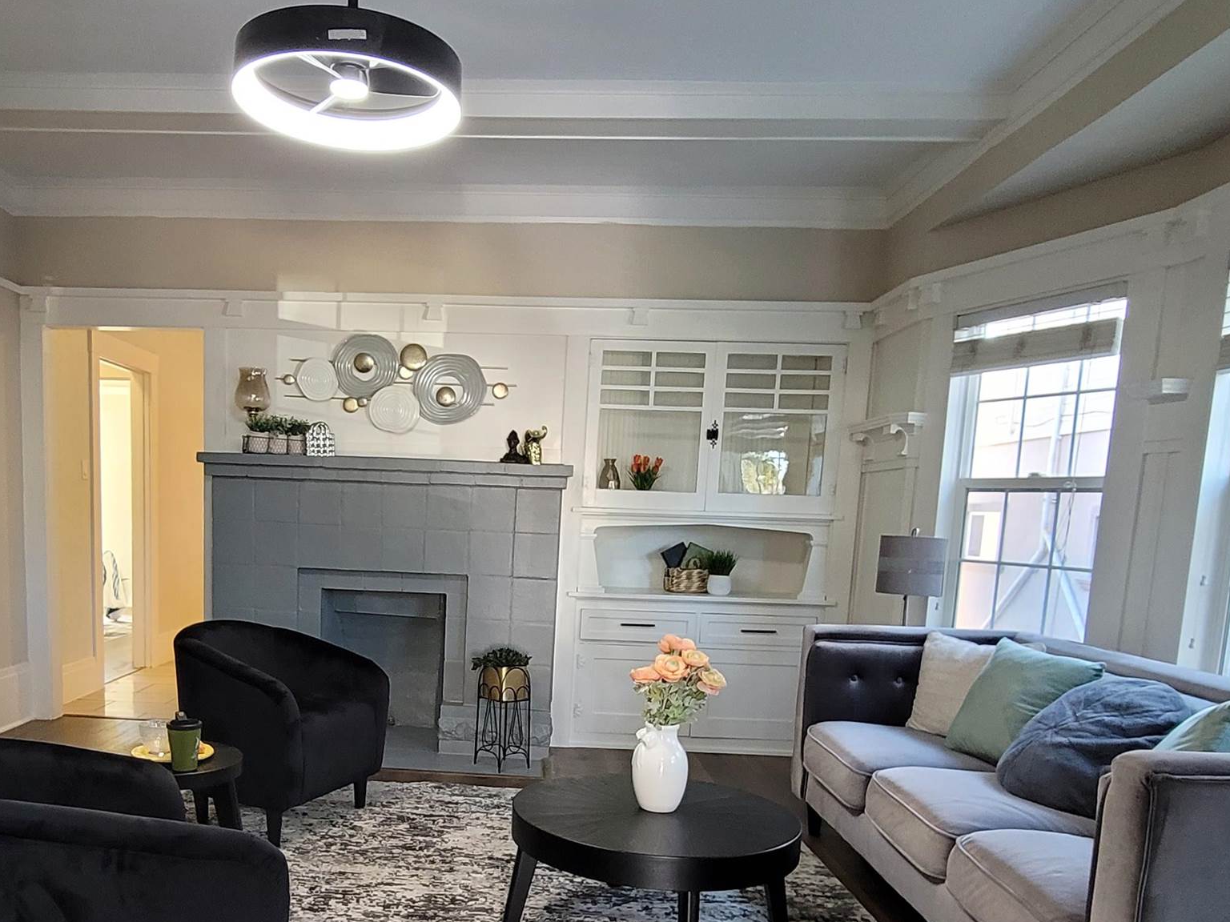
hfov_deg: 66.2
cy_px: 651
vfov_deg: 51.5
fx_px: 924
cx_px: 456
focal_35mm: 26
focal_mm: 2.2
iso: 320
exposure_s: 1/60
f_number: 2.2
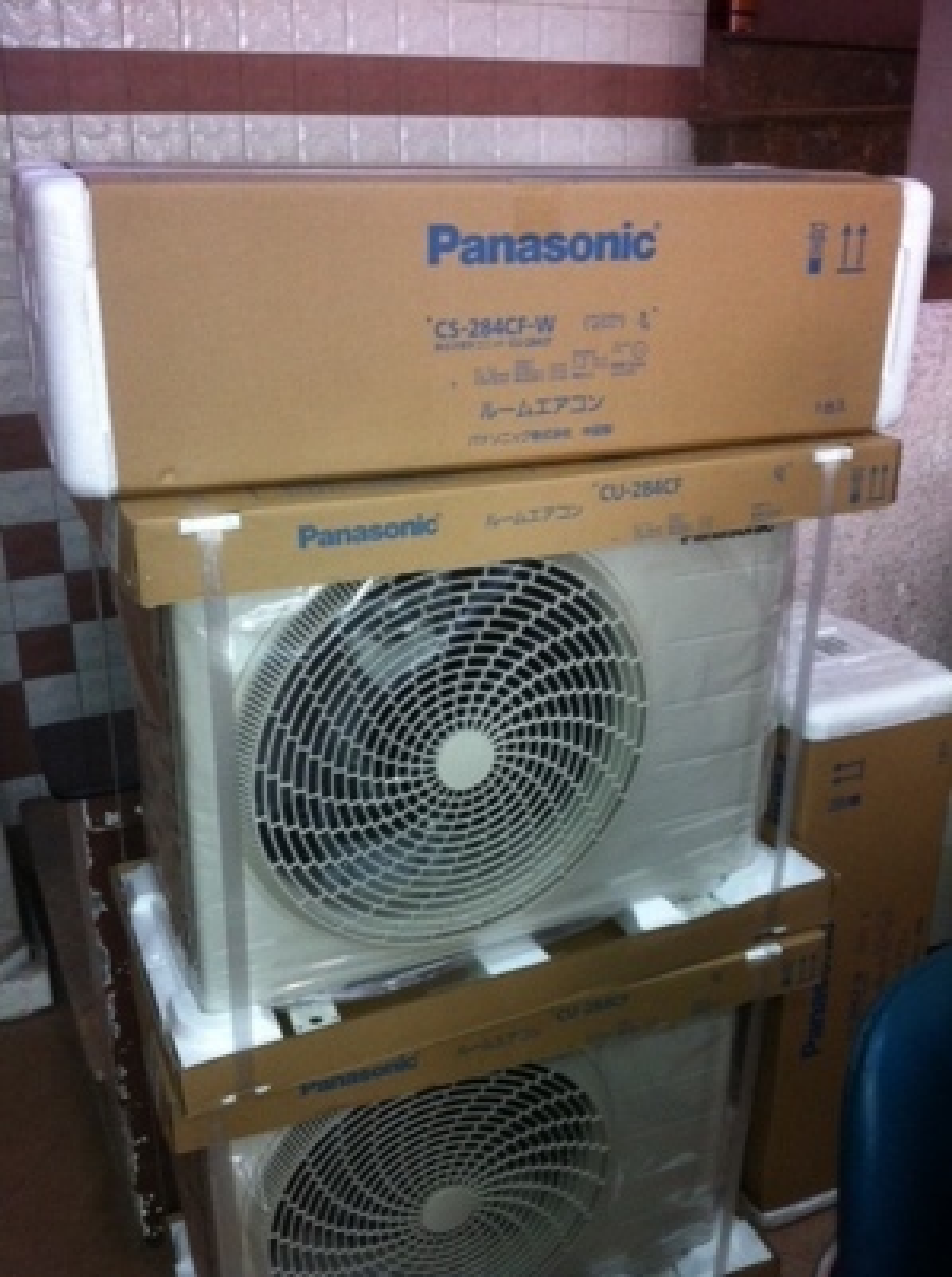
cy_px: 638
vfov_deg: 52.7
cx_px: 476
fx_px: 1288
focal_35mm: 35
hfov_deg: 40.6
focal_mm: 3.85
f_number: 2.8
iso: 160
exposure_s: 1/15
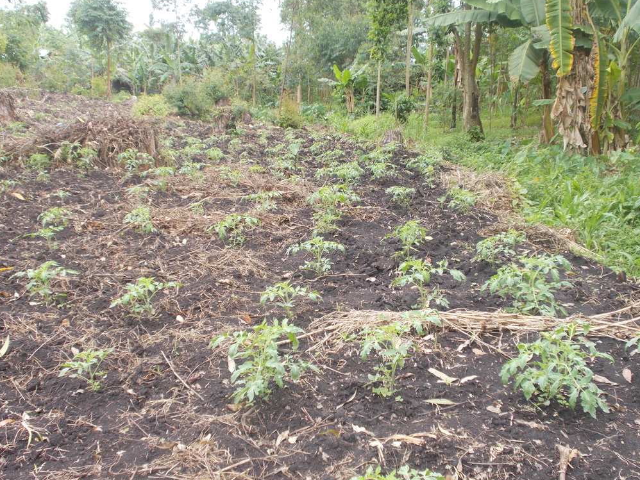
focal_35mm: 40
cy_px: 239
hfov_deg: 46.8
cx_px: 323
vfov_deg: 36.0
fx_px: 740
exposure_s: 1/80
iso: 80
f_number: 3.9
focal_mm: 6.9
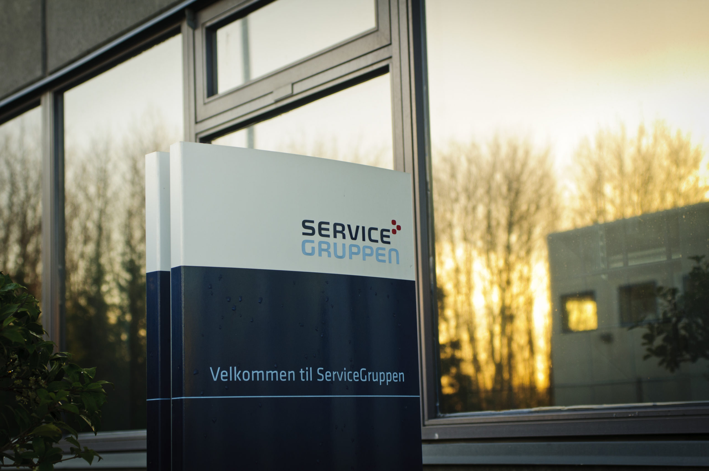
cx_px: 354
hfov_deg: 29.3
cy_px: 236
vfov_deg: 19.7
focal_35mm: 69
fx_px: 1357
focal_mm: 46
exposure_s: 1/80
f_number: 4.5
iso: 200
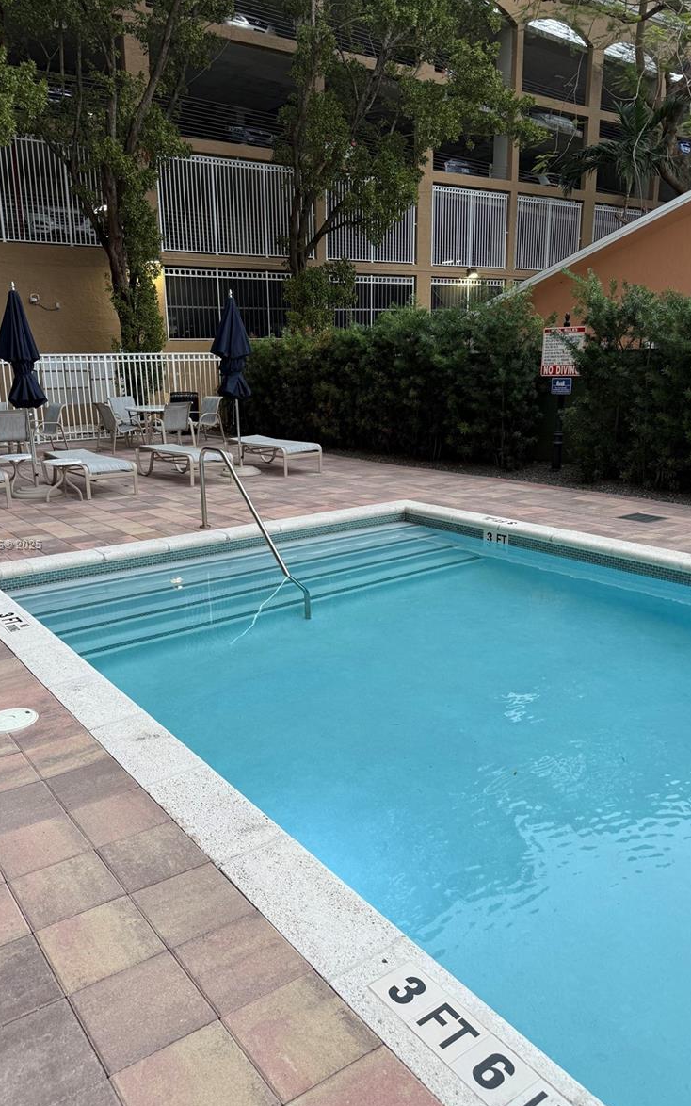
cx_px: 293
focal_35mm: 26
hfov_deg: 47.4
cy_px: 545
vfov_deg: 70.4
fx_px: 783
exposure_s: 1/121
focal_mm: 6.76
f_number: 1.78
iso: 64
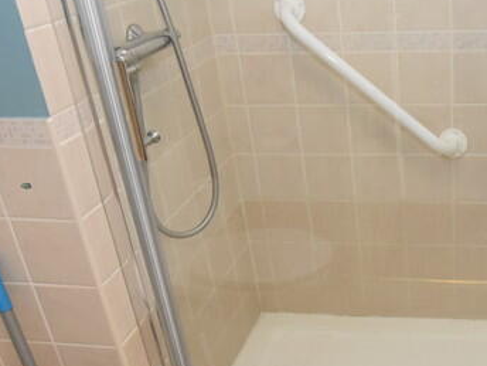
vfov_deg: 33.5
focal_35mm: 43
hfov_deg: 41.1
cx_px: 419
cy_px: 225
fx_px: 605
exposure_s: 1/125
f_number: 4
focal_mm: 10
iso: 1100
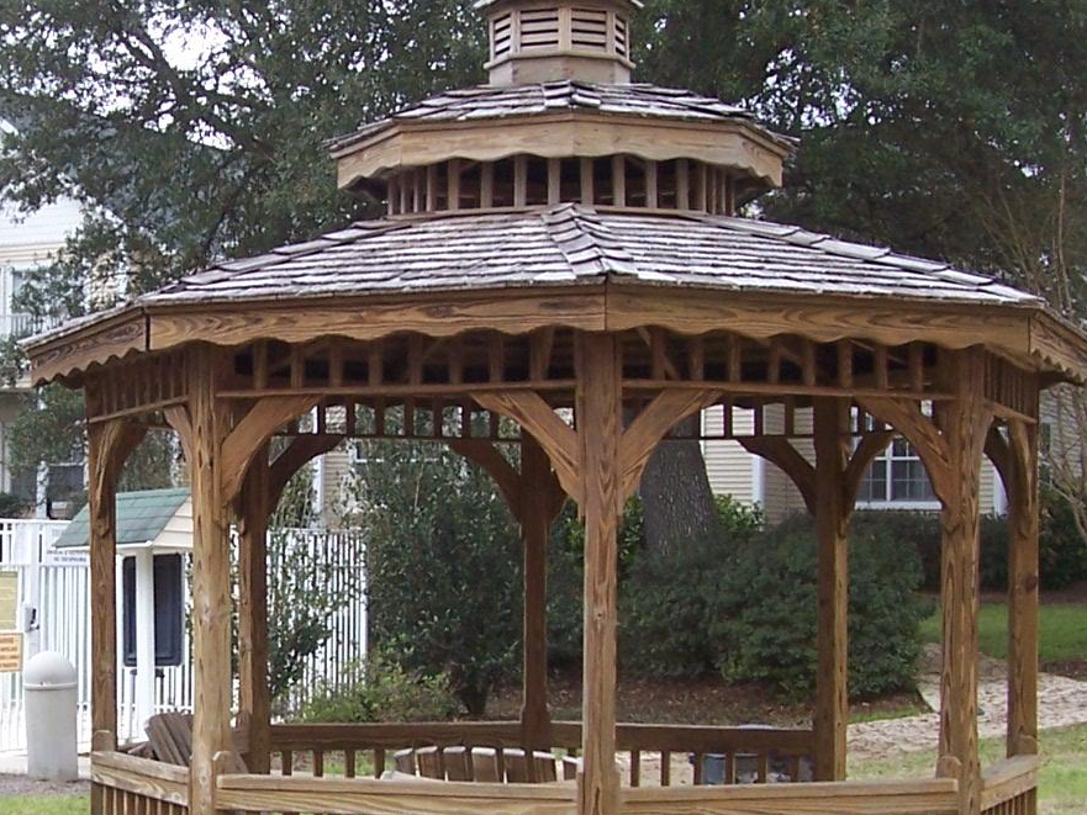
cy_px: 554
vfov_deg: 18.6
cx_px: 205
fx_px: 2481
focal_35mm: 79
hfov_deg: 24.3
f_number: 2.7
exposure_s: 1/350
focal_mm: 5.6
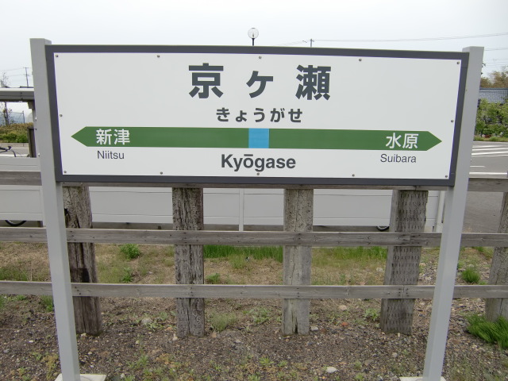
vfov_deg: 49.7
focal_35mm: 28
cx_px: 254
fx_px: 411
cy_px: 190
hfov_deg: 63.4
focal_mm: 4.9
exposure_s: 1/1000
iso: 64
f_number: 2.6
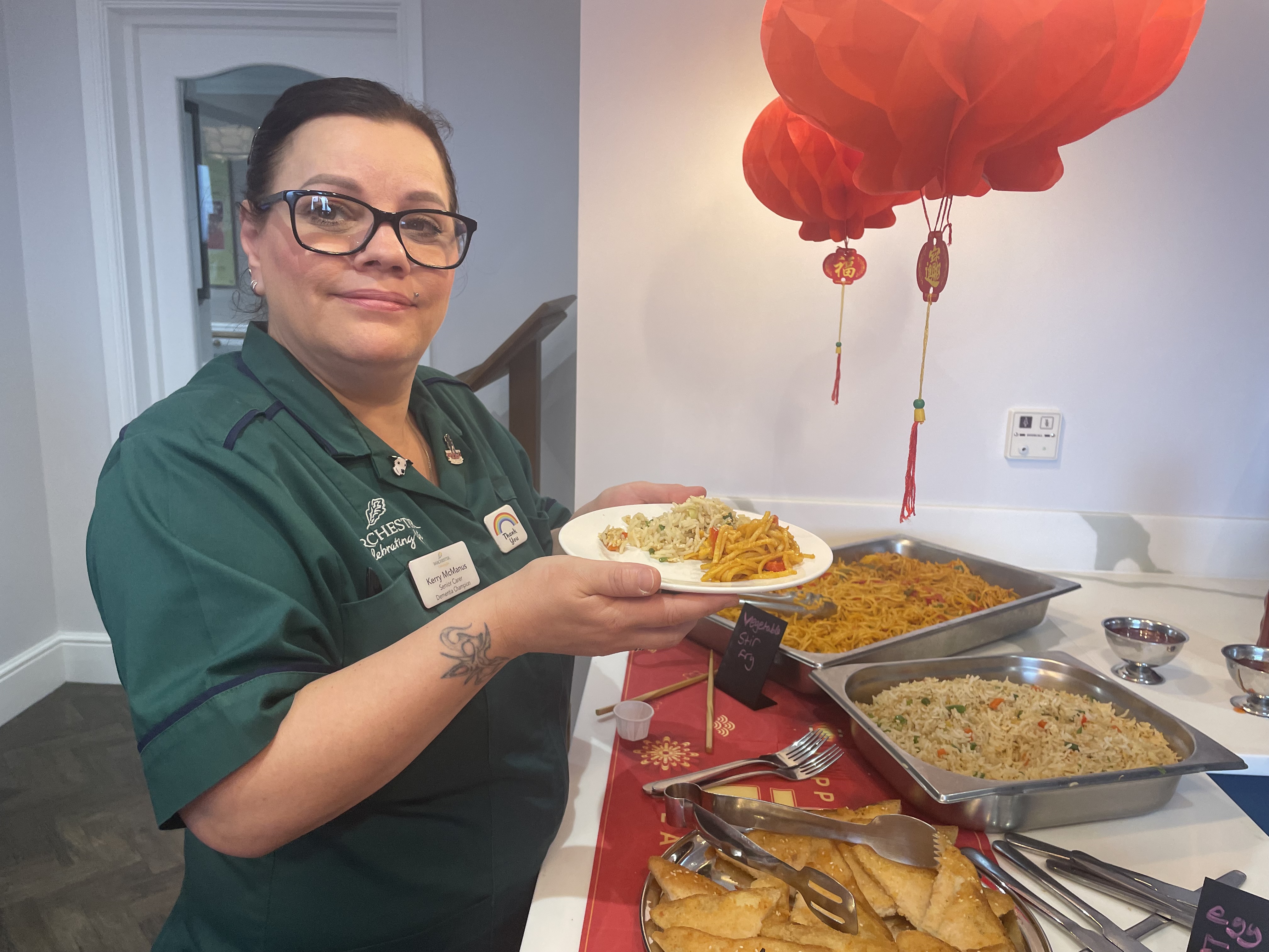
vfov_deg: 53.1
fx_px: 953
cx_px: 634
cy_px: 476
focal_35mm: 26
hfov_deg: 67.3
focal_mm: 4.2
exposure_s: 1/100
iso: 125
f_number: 1.6
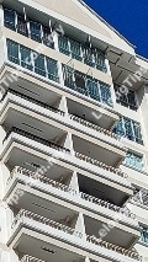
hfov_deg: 7.4
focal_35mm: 164
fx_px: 1143
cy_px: 479
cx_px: 130
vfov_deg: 12.0
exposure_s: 1/1284
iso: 50
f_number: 1.9
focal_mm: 6.04
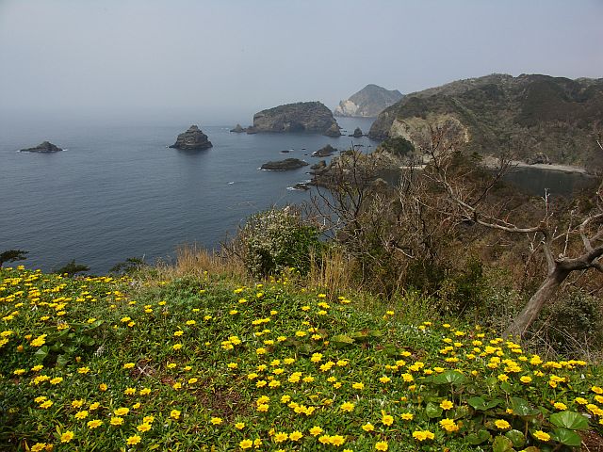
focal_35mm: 28
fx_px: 488
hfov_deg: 63.4
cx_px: 302
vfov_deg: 49.7
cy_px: 226
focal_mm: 7.2
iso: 50
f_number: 6.3
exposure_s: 1/320
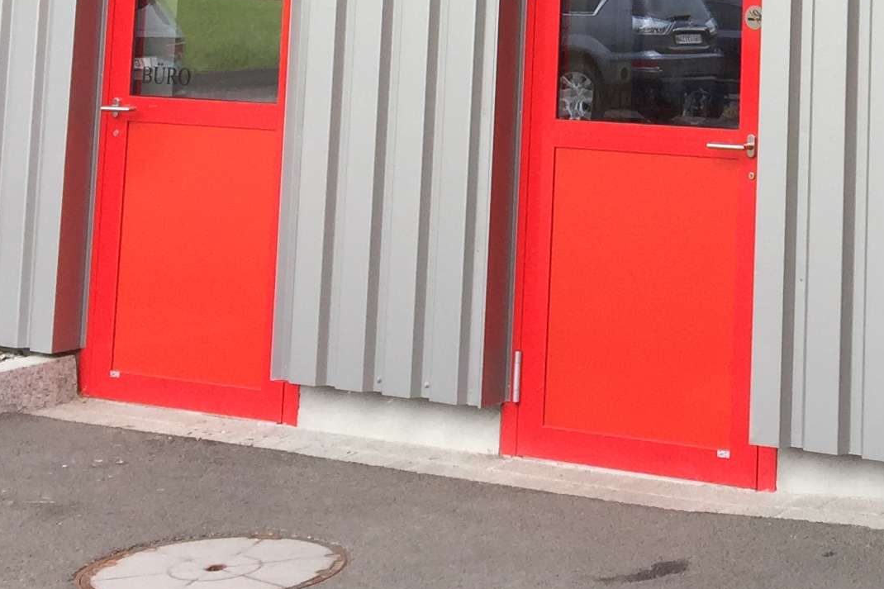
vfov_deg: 13.9
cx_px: 988
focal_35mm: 92
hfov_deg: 21.0
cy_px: -319
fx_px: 2259
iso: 32
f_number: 2.2
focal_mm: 4.15
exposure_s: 1/421
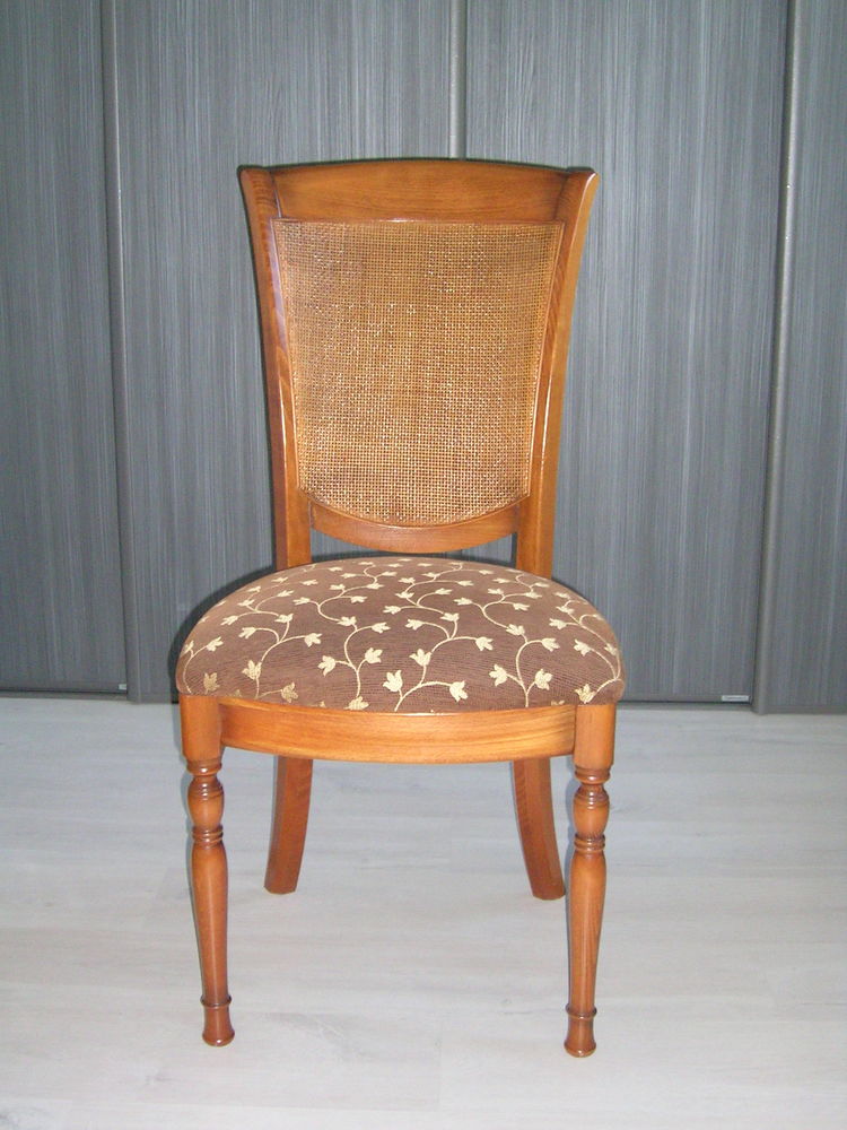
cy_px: 565
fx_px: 1566
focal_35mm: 48
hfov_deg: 30.3
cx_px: 424
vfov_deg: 39.7
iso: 200
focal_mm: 7.3
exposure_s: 1/60.1
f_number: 3.1
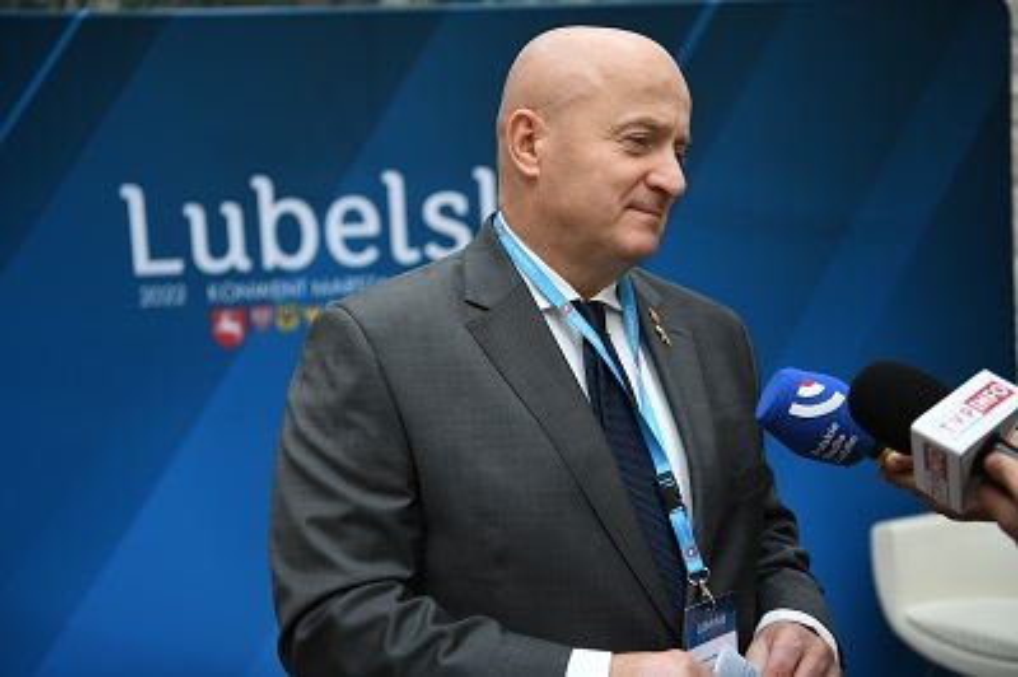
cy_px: 338
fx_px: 1356
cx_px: 509
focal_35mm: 48
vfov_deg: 28.0
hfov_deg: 41.1
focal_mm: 48
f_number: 2.8
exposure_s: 1/250
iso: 640
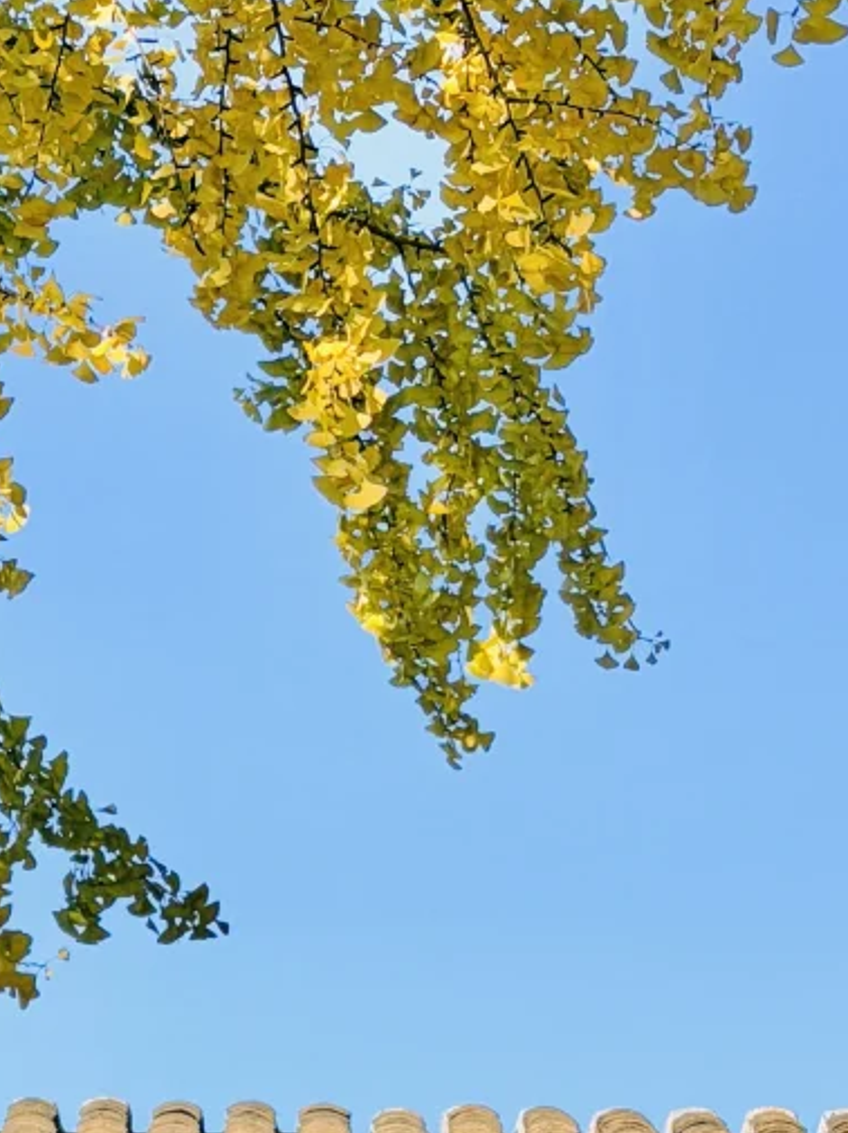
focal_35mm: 137
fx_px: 4481
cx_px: -166
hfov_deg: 10.6
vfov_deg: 14.4
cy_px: 729
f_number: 1.78
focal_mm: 6.76
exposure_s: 1/2342
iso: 64
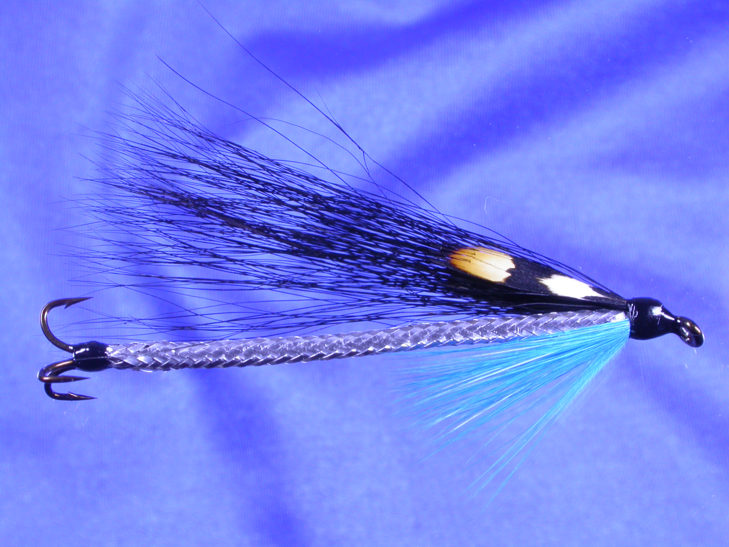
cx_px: 364
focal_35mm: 81
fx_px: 1706
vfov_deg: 18.2
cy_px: 274
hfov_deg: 24.1
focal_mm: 16.9
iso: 100
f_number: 10.2
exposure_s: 1/11
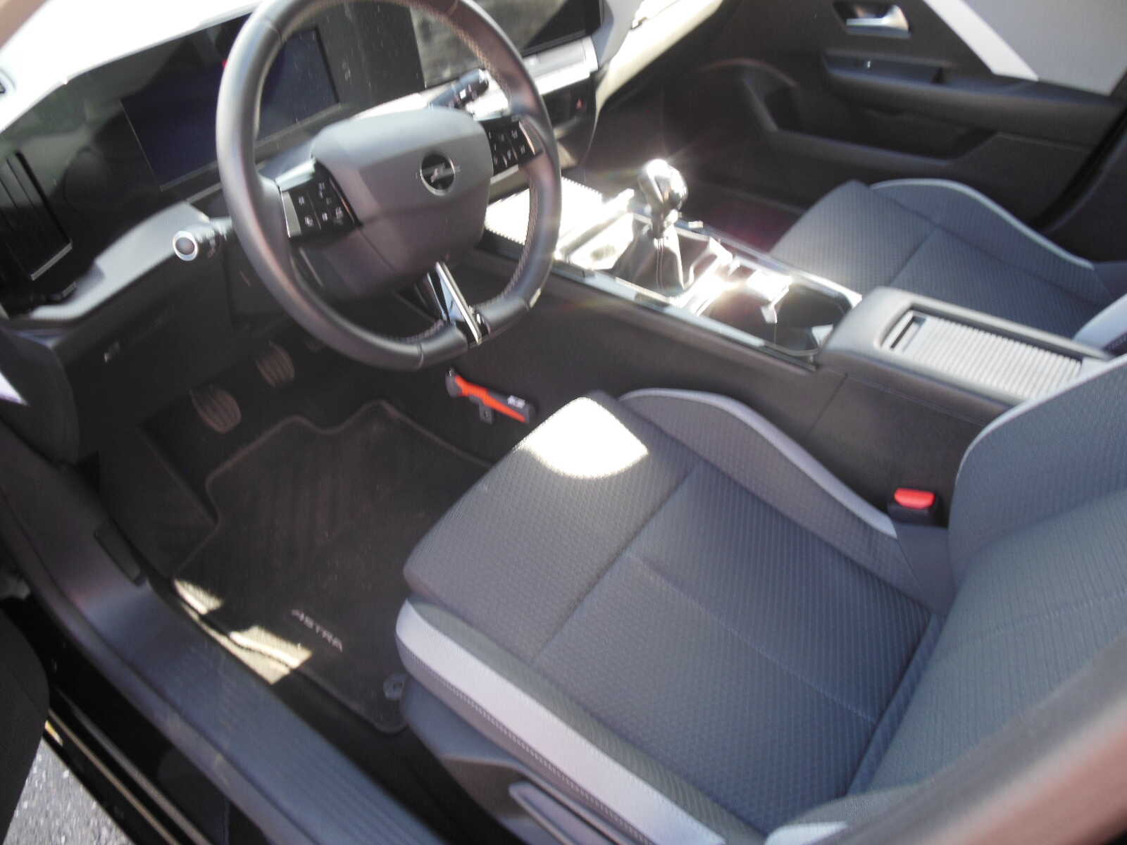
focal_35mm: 25
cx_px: 564
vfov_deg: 54.9
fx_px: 814
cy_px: 422
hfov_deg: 69.4
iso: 125
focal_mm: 4.5
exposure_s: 1/40
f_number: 3.2
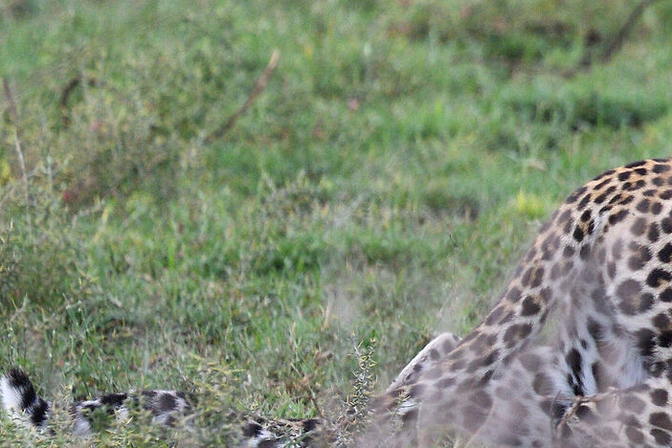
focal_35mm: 2565
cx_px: 1140
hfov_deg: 0.8
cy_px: 292
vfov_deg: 0.5
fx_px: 47876
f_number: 5.6
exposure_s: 1/1250
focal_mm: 500
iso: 640
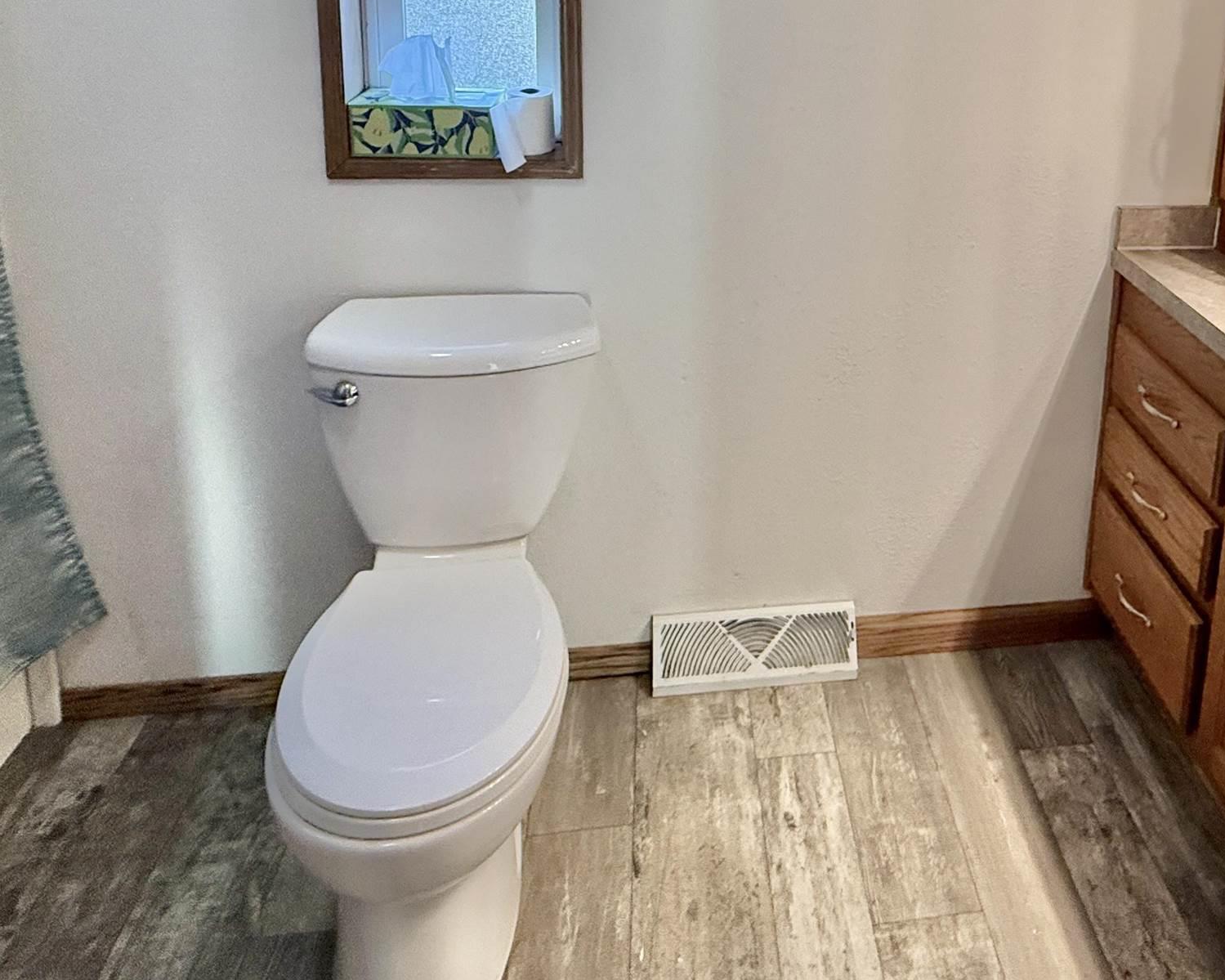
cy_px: 92
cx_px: 810
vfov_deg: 46.3
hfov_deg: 60.8
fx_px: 1015
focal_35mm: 28
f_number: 2.2
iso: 320
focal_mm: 2.22
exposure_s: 1/120
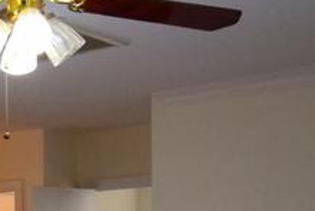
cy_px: 336
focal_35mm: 98
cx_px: -272
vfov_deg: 13.1
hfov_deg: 16.8
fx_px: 858
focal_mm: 10
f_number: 5.6
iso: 400
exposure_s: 1/125
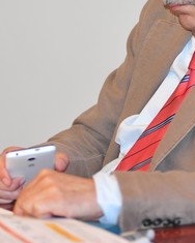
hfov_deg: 5.1
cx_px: 149
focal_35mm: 306
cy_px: 31
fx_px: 2208
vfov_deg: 6.3
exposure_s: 1/250
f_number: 2.8
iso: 1000
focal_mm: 120
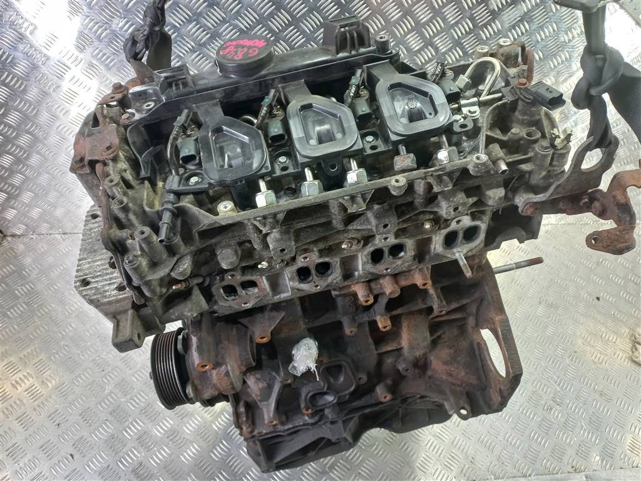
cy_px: 240
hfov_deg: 69.4
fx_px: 463
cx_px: 320
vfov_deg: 54.9
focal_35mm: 25
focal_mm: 4.6
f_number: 1.8
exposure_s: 1/50
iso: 200
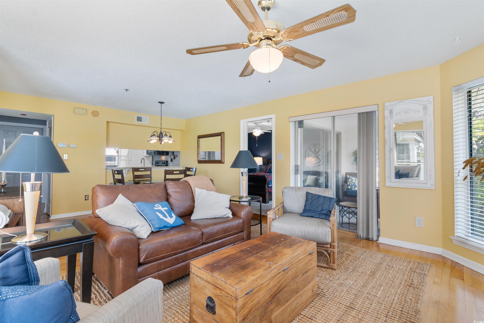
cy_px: 162
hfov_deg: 96.7
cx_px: 242
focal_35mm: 16
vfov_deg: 73.7
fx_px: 215
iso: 100
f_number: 4.8
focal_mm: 11
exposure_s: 1/40
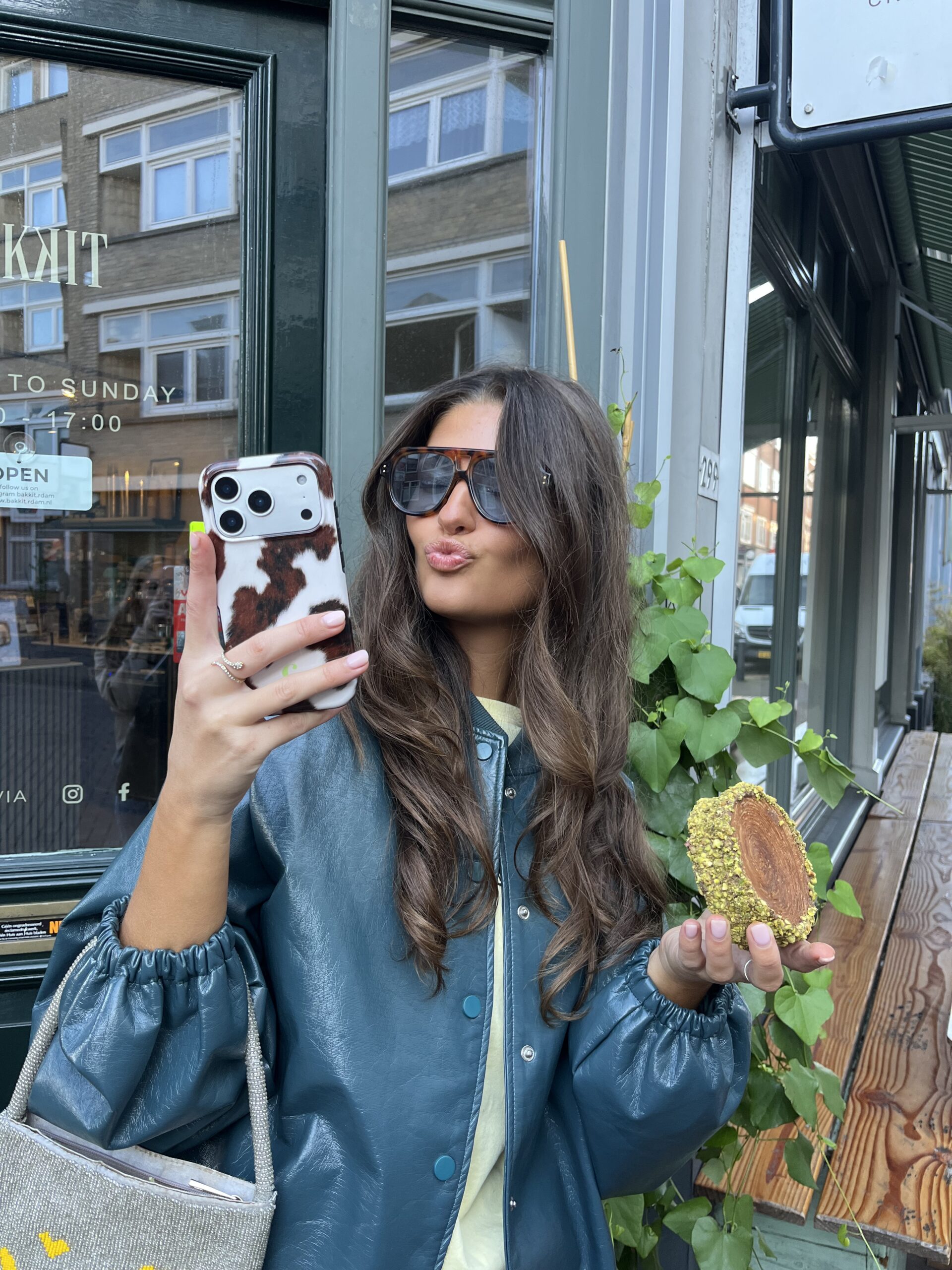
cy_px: 635
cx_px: 476
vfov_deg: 67.3
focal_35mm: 26
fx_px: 953
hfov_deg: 53.1
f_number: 1.6
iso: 80
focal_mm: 5.1
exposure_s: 1/121
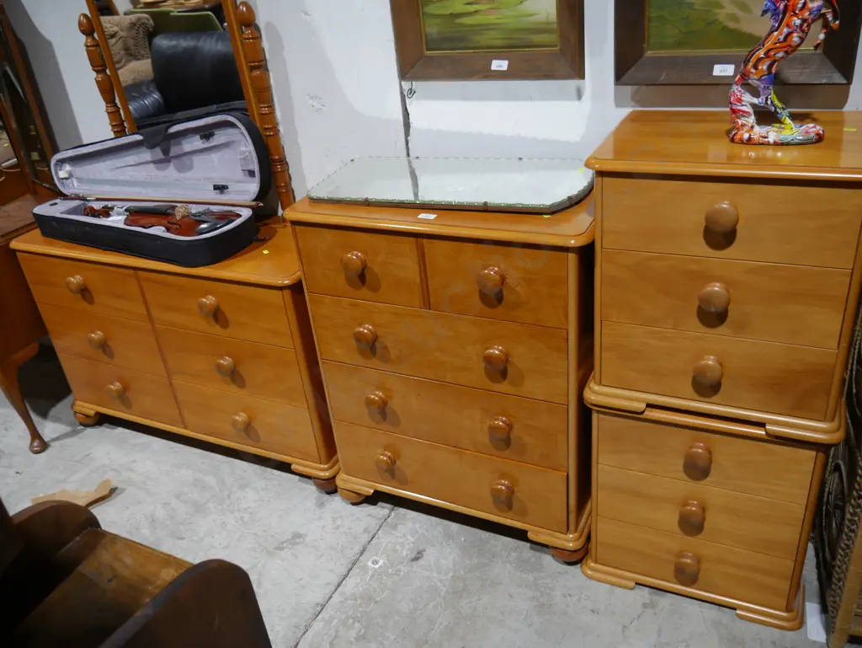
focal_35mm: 28
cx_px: 431
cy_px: 324
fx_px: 698
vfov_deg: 49.8
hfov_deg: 63.4
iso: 250
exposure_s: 1/60
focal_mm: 14
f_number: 3.5
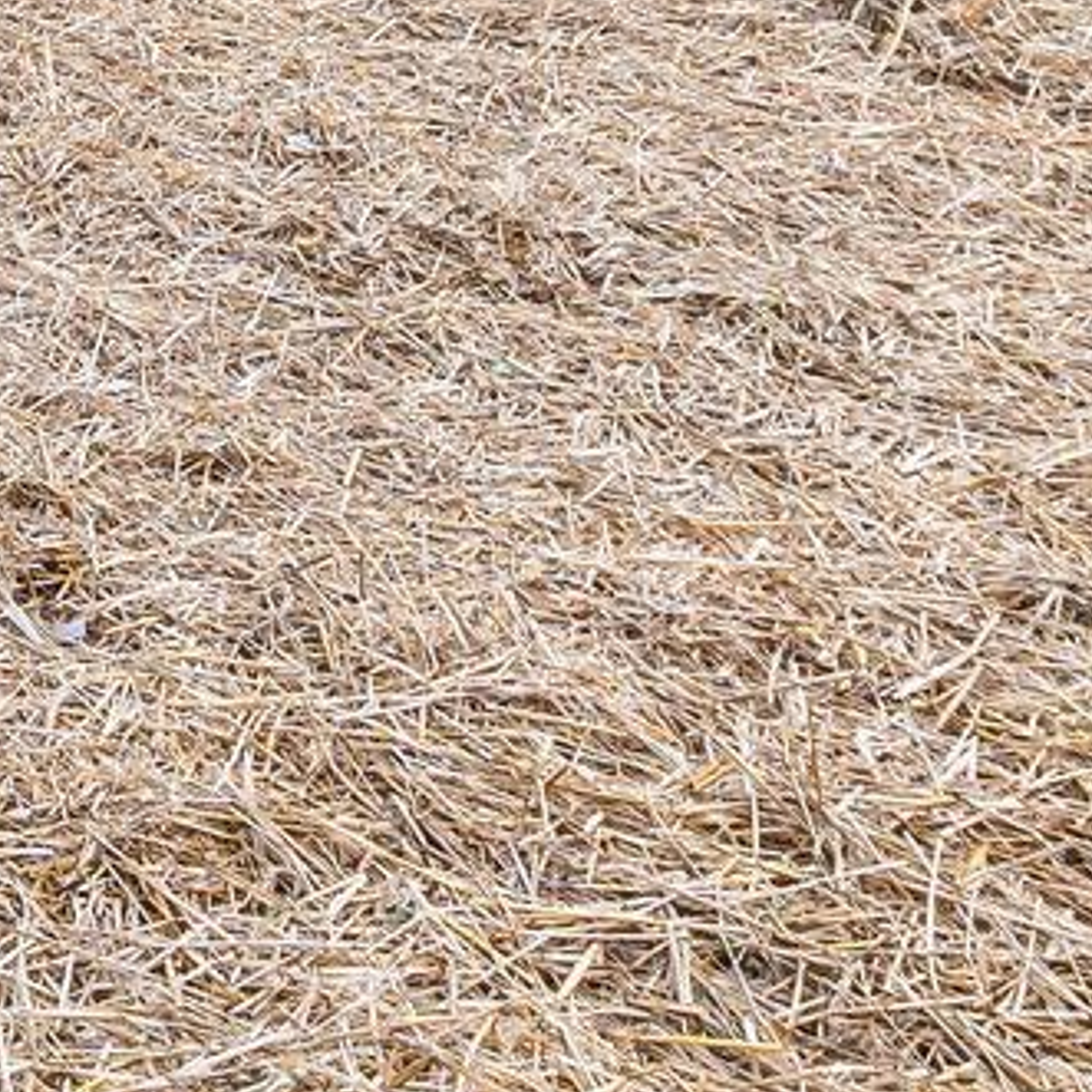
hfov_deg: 16.9
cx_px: -1039
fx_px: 2820
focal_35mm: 79
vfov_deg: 17.7
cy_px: -869
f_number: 9
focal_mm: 15
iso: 250
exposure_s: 1/160
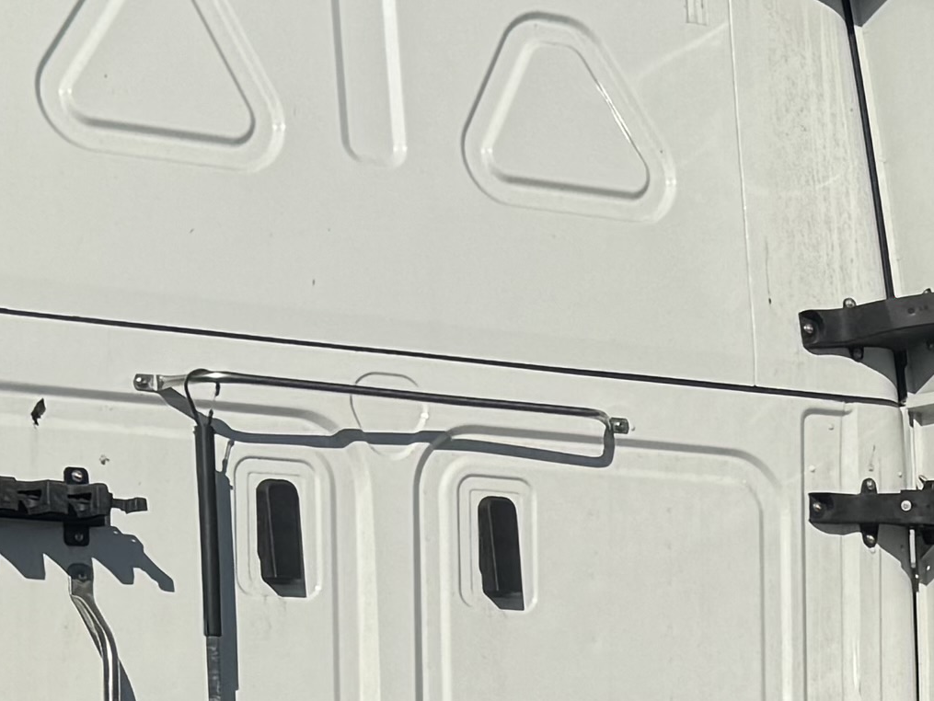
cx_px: 930
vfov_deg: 10.6
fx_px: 3644
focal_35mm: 135
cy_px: 1014
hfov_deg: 14.4
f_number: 1.78
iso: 80
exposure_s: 1/9009
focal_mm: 6.76
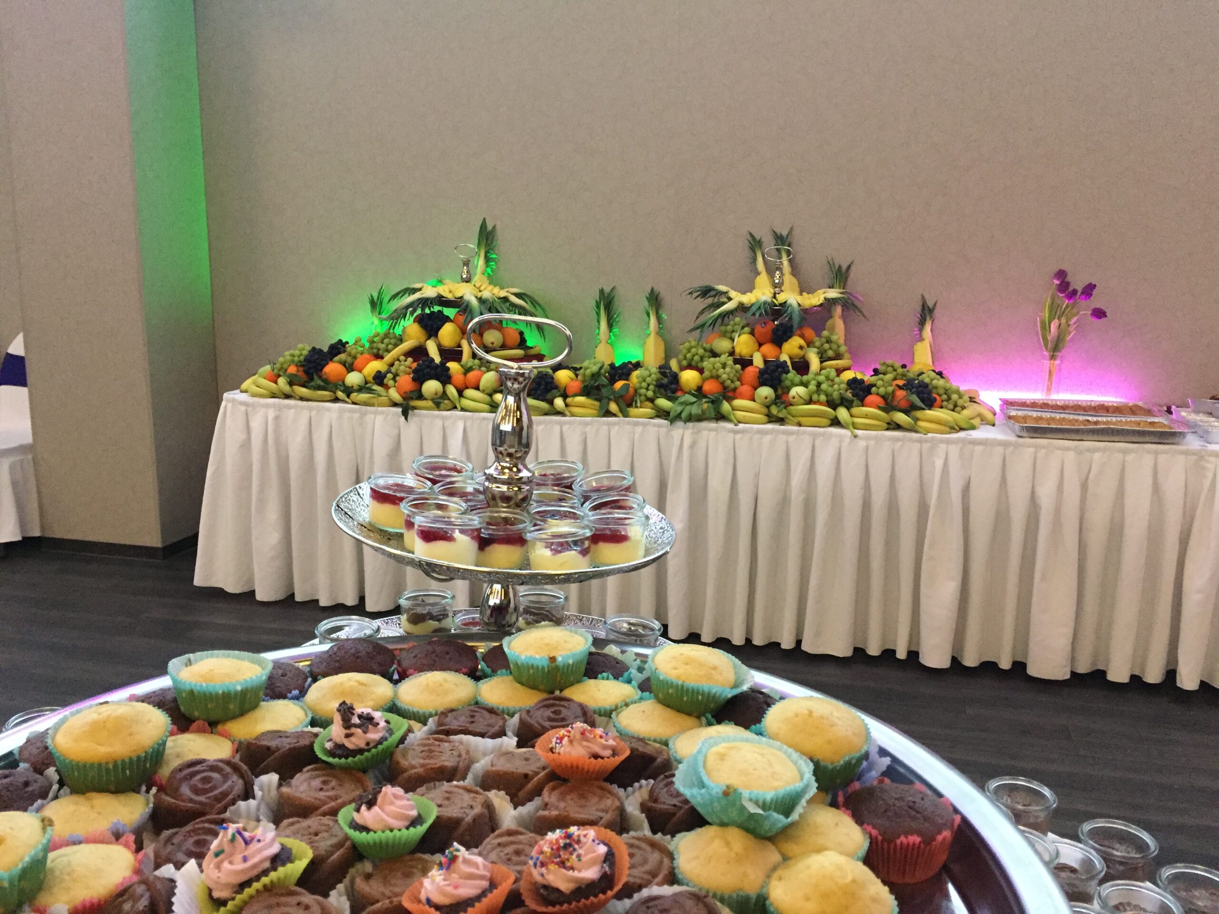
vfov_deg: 48.2
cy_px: 457
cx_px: 610
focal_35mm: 29
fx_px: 1021
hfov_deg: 61.7
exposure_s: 1/25
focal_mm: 4.15
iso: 250
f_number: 2.2
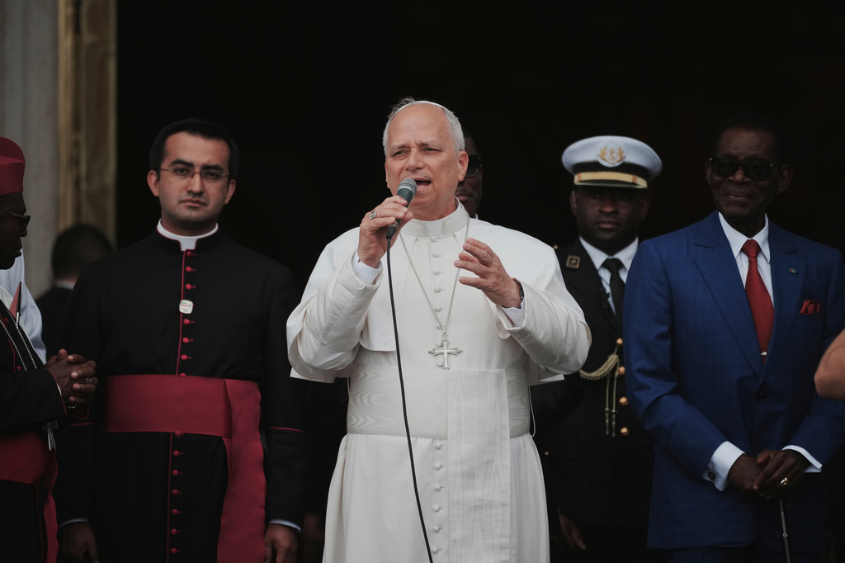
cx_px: 422
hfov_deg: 5.2
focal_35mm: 400
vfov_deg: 3.4
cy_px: 282
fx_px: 9385
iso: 800
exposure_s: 1/1600
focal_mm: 400
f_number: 5.6
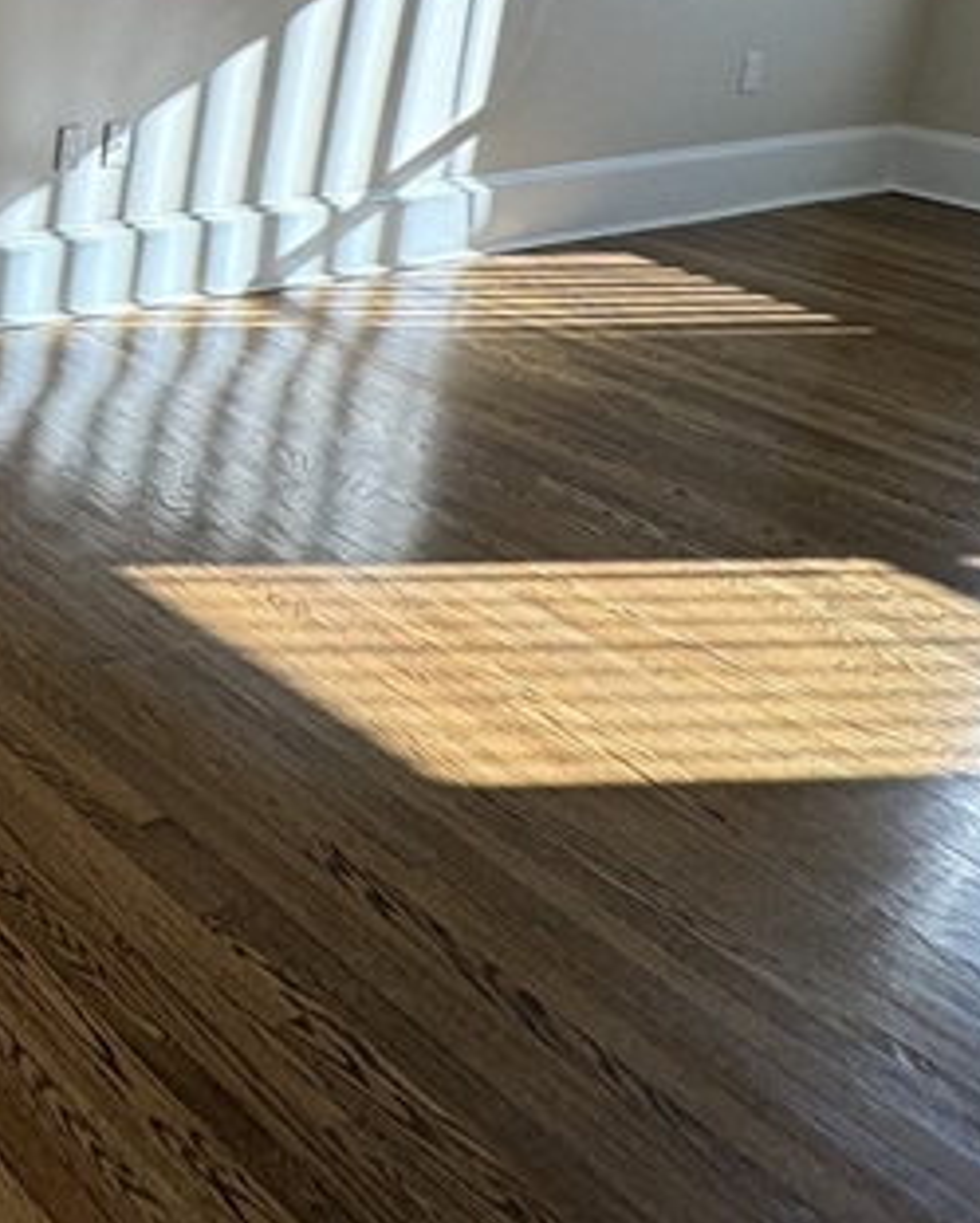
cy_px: 130
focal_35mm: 45
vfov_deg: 38.4
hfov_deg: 25.5
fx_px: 1631
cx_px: -476
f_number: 2.2
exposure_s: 1/120
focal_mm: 2.22
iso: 50
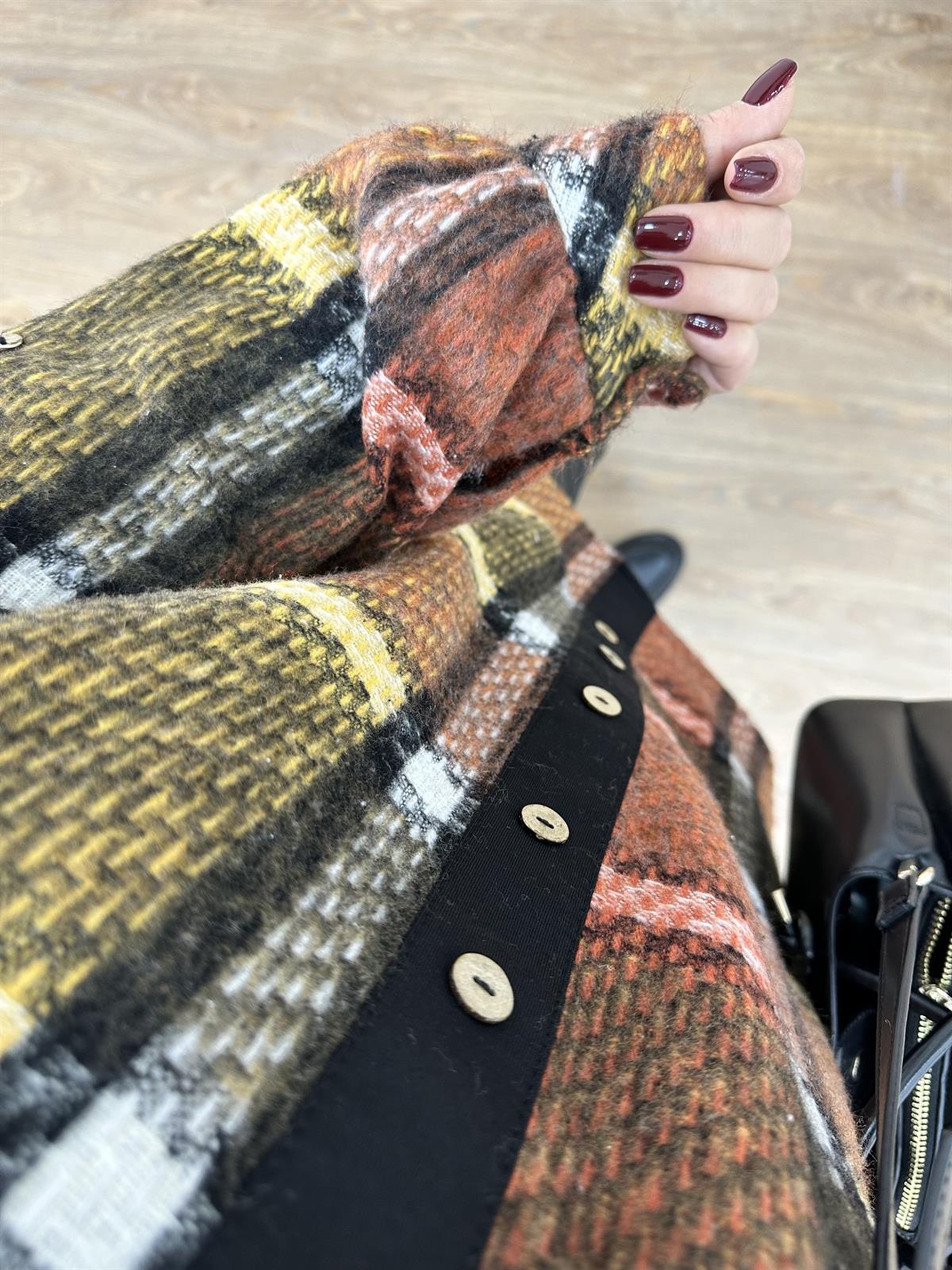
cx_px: 476
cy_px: 635
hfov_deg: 56.8
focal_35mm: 24
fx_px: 880
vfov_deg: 71.6
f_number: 1.78
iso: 160
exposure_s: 1/50
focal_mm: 6.86
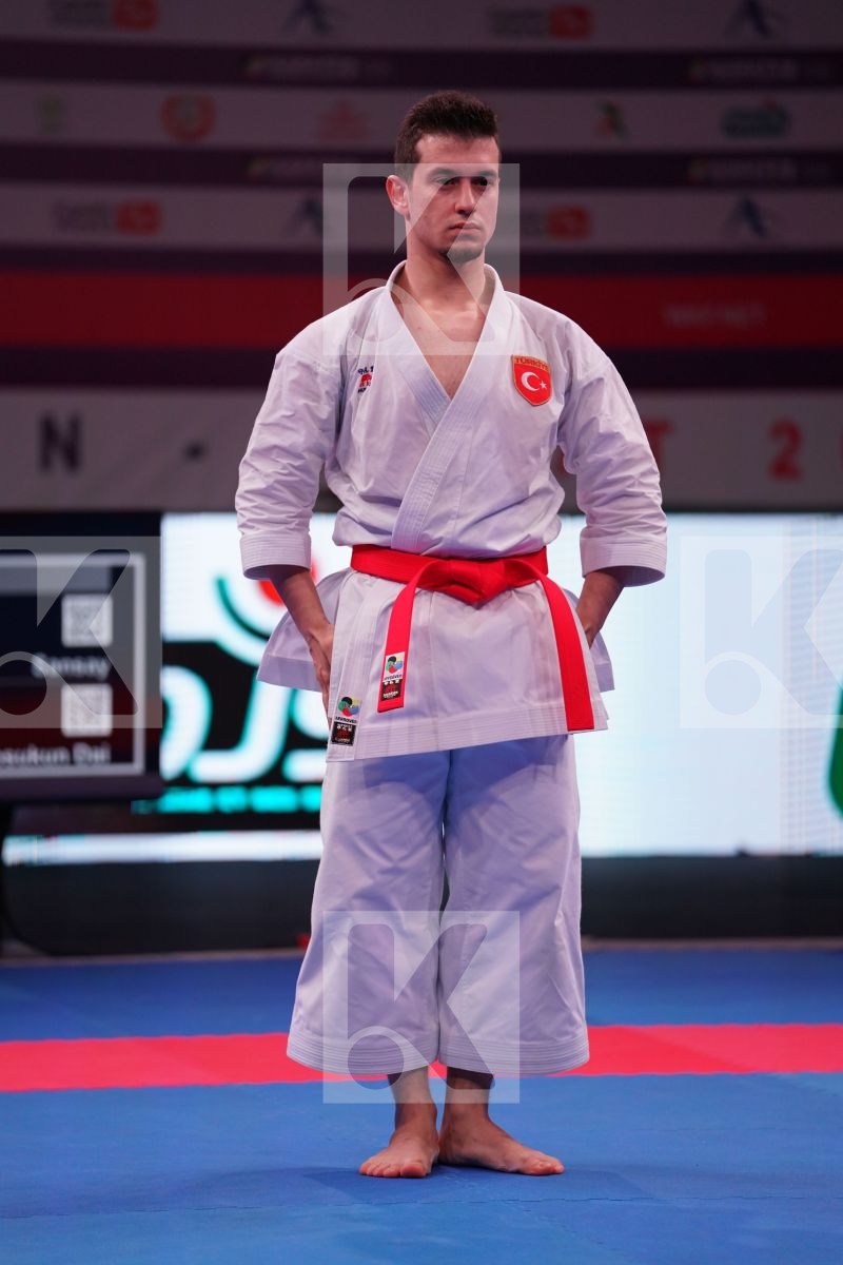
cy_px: 632
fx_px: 6638
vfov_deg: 10.9
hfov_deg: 7.3
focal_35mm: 189
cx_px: 422
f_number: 2.8
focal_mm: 189
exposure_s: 1/500
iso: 1250
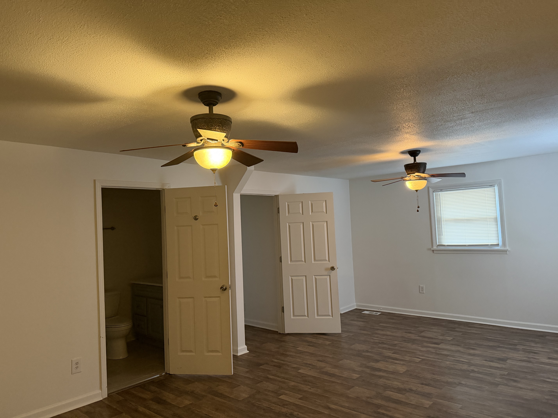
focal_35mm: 24
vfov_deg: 56.8
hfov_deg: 71.6
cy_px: 209
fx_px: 387
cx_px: 279
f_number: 1.78
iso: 800
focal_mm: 6.76
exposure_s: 1/60
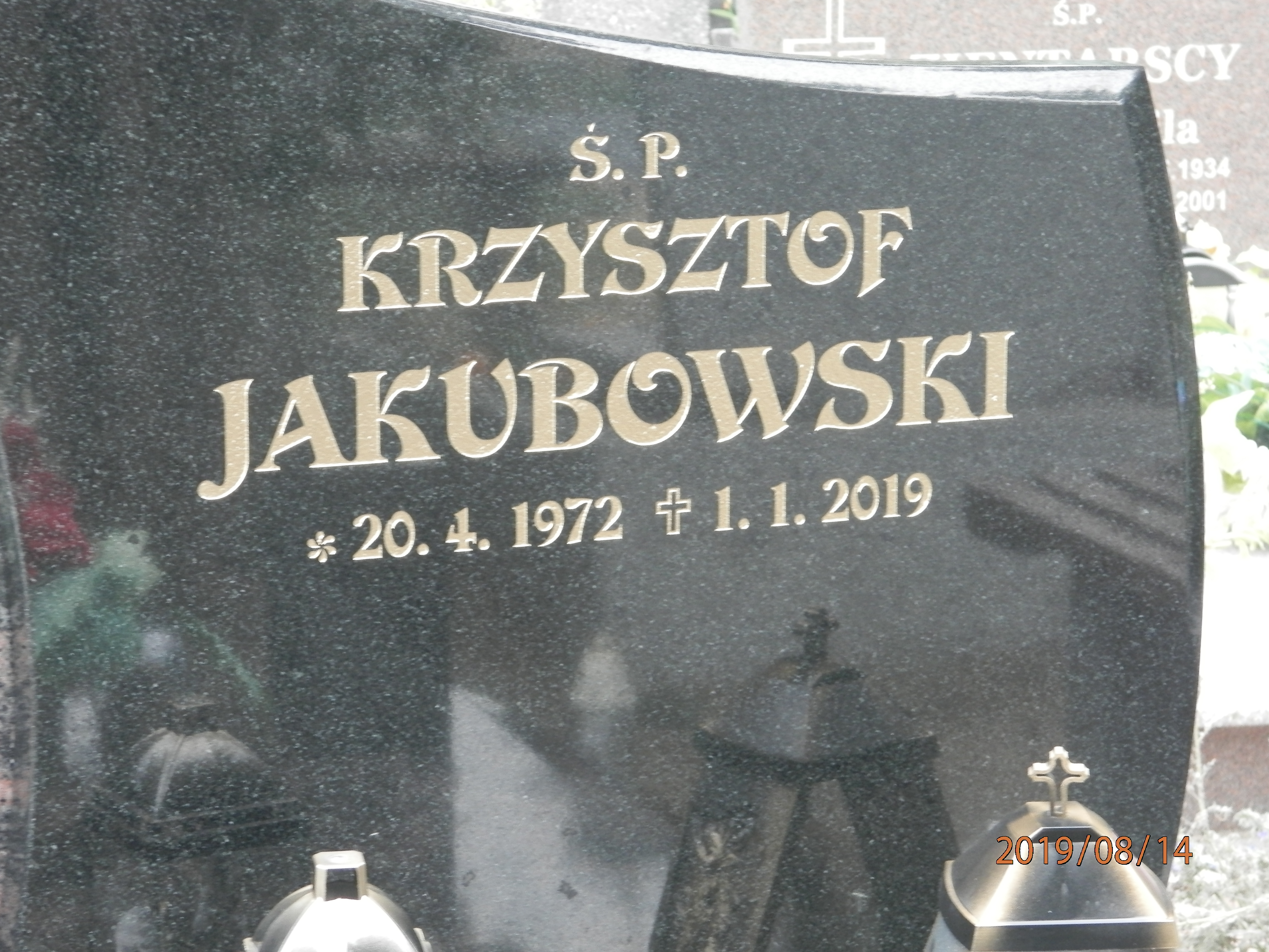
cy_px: 476
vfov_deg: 14.0
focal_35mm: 106
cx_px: 634
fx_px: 3886
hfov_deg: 18.5
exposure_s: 1/20
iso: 200
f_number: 4.5
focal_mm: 19
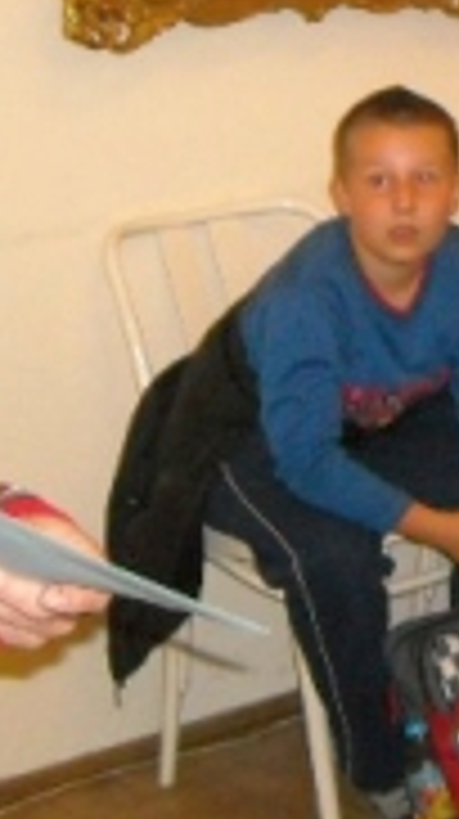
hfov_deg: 10.5
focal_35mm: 111
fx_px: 2408
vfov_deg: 18.8
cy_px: -11
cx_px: 724
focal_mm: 5.7
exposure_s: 1/60
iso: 400
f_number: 2.8
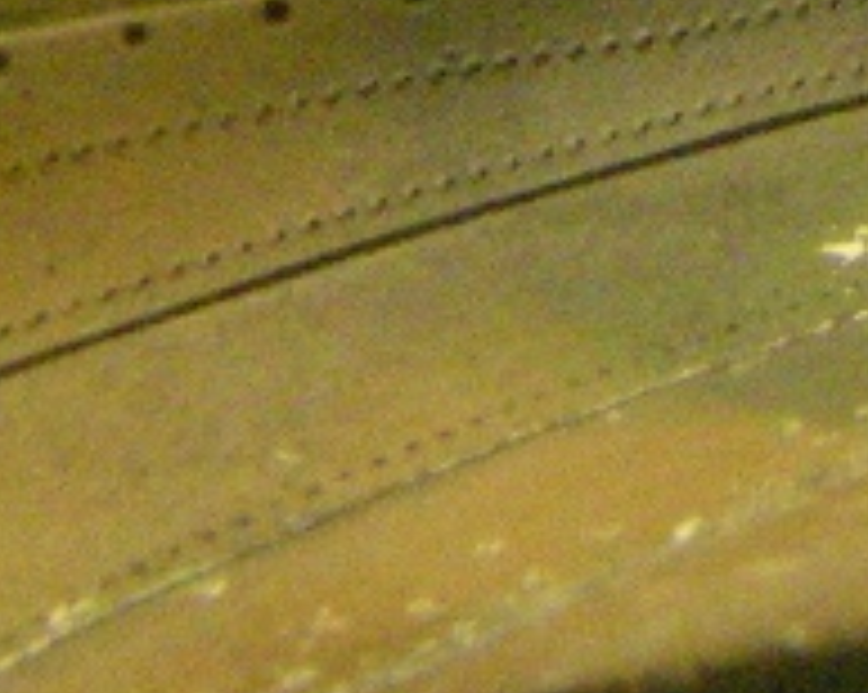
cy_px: -576
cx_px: 1241
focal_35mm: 197
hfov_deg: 9.6
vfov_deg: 7.6
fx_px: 5056
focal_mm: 6.3
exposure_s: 1/160
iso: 800
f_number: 6.6
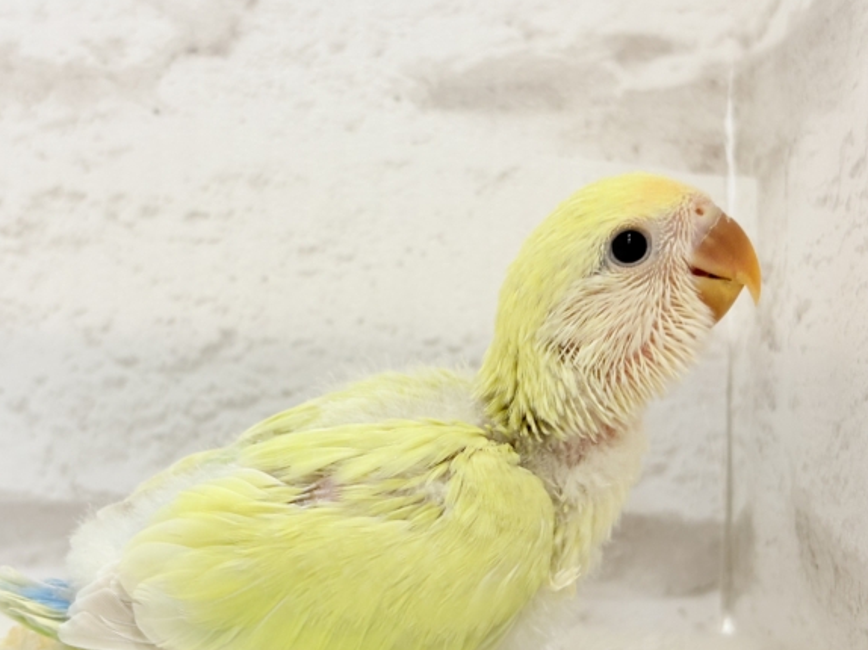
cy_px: 355
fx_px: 1454
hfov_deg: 33.2
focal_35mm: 58
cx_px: 434
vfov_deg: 25.2
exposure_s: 1/50
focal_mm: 5.96
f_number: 1.6
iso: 50
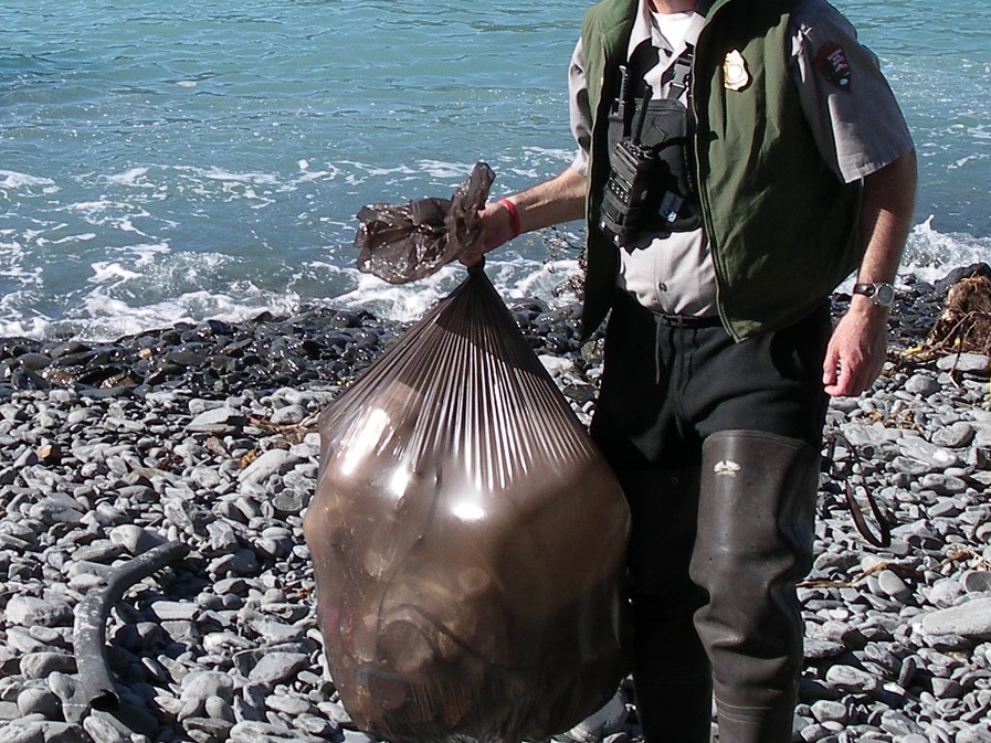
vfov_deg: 12.7
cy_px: 157
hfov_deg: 16.8
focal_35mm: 116
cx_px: 155
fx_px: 3321
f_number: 5
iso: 80
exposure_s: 1/250
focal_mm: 10.9
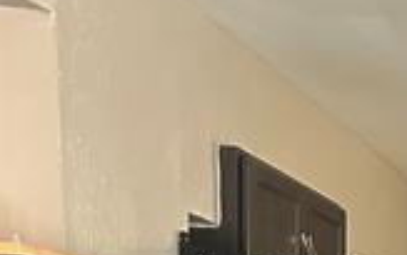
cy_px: 590
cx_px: 717
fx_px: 1332
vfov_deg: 9.8
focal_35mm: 120
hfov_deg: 15.2
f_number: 1.78
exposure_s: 1/40
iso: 800
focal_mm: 6.86
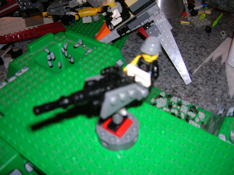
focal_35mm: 34
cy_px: 88
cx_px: 117
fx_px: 230
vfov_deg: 41.7
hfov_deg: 54.0
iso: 50
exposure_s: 1/60.1
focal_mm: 5.7
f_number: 2.9
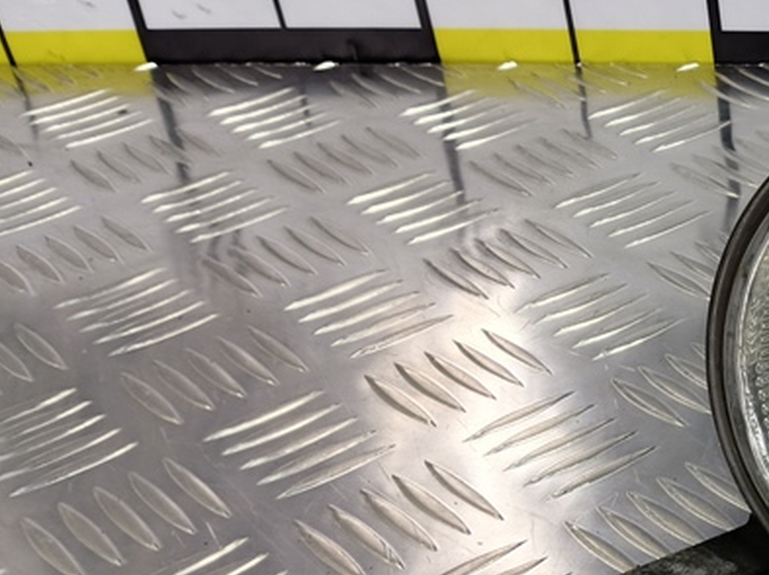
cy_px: 534
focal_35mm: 60
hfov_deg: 27.5
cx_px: 969
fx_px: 1332
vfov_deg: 23.6
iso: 107
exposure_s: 1/33.3
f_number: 1.6
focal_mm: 4.11
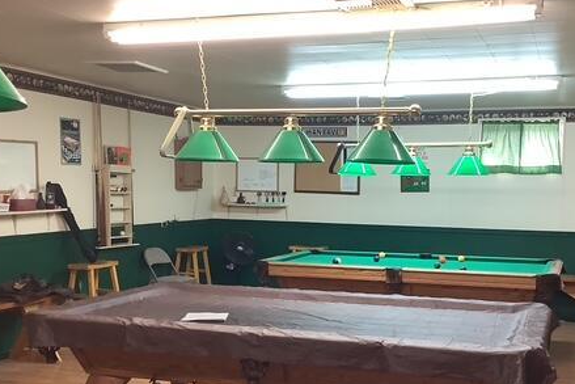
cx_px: 316
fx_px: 751
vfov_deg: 28.6
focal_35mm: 47
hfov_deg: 41.9
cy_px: 241
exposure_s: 1/60
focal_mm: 3.3
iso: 160
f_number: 2.4
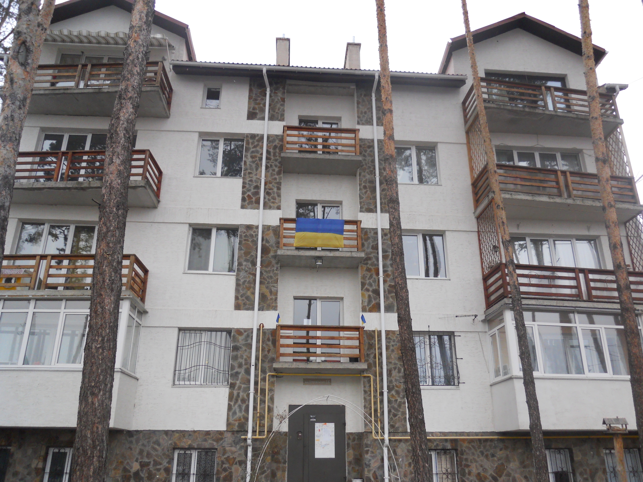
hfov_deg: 63.4
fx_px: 520
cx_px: 322
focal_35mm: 28
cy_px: 241
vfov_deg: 49.7
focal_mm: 5
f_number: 2.7
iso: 250
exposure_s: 1/250
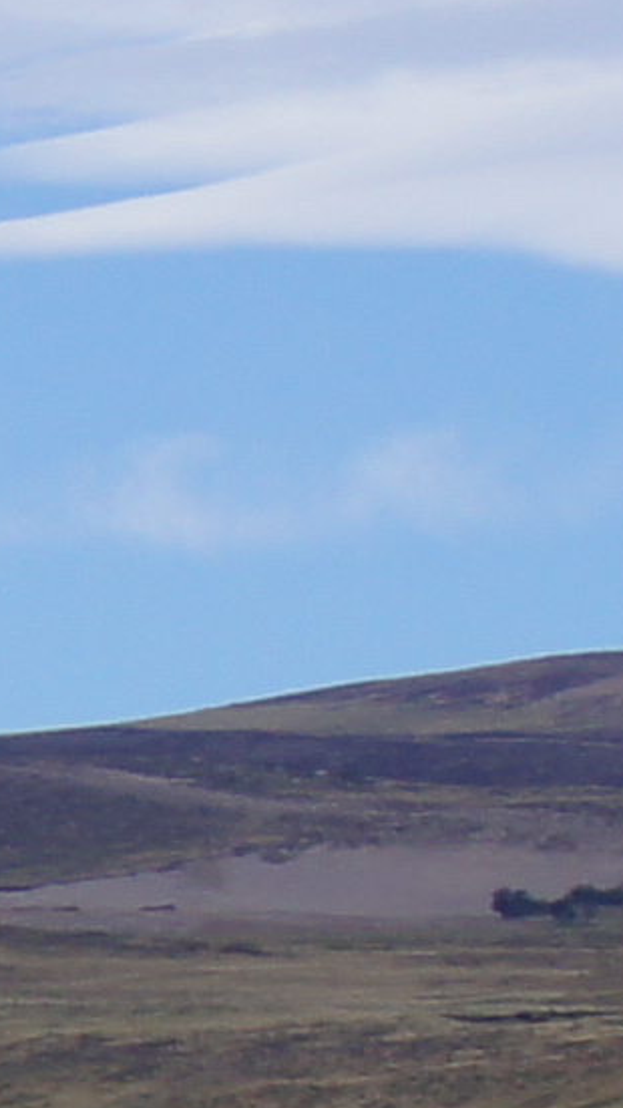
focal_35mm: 420
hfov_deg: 2.6
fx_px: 12333
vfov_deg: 5.1
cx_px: -3479
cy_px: 1693
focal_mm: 30
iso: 100
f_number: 13
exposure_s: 1/200
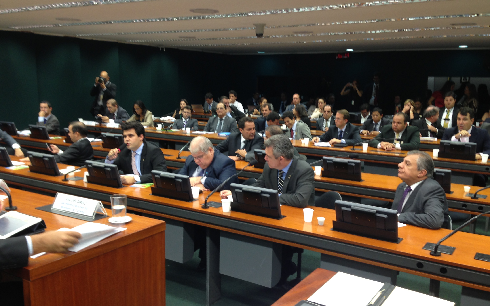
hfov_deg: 54.0
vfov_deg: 35.3
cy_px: 170
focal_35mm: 36
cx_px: 247
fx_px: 481
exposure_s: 1/20
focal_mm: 4.13
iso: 50
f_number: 2.4
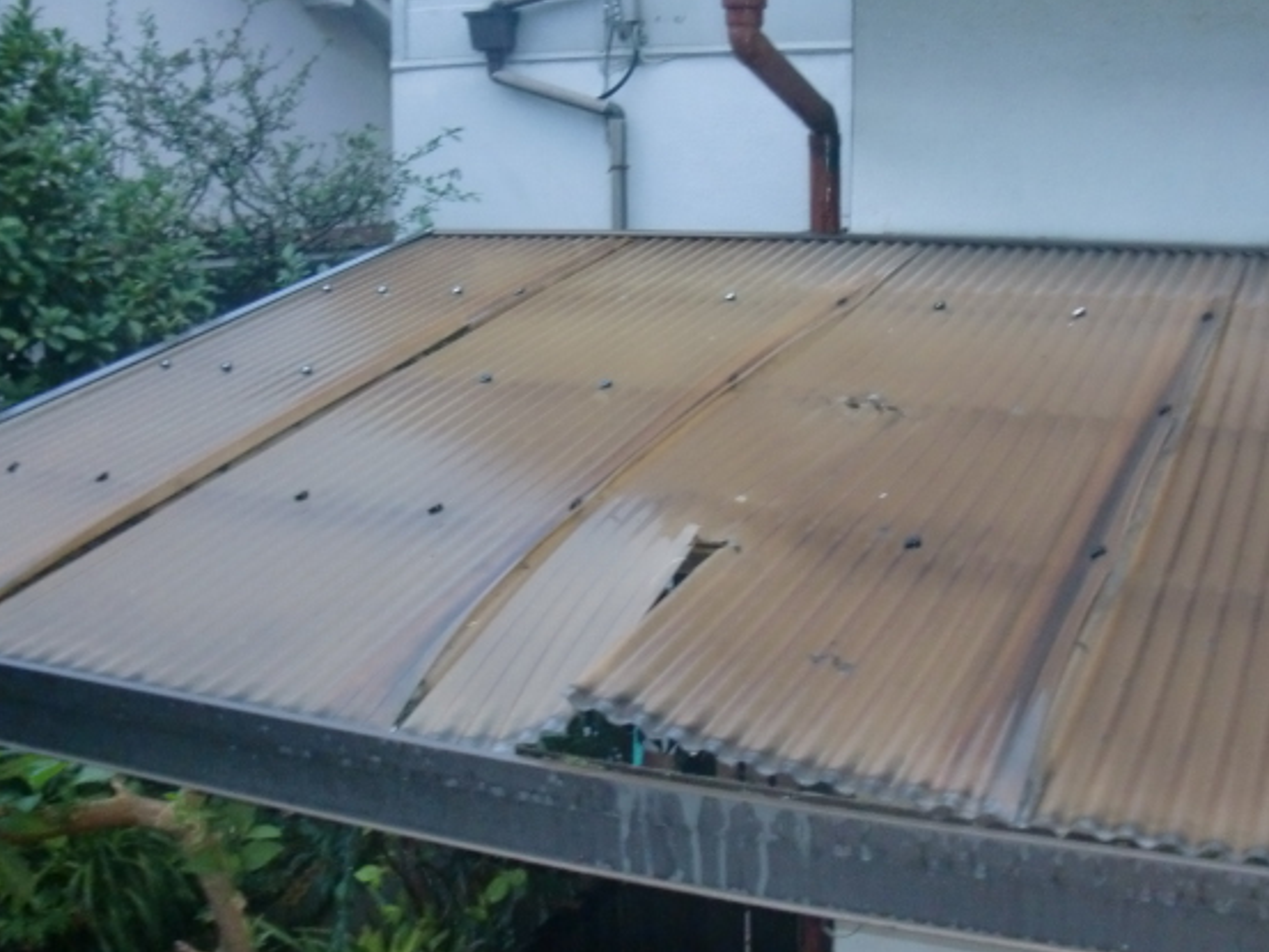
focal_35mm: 44
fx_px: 1613
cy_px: 459
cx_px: 700
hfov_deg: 42.9
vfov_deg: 32.9
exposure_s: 1/60
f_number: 3.9
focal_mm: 6.66
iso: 400
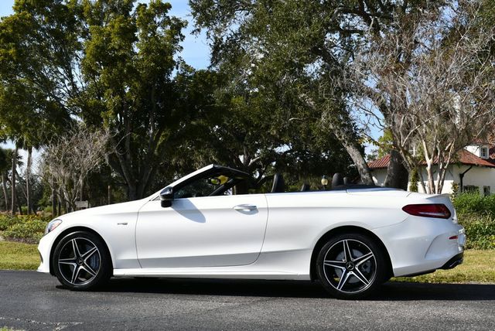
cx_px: 248
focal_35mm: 48
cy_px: 166
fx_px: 661
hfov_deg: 41.1
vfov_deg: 28.1
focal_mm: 24
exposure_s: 1/250
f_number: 8
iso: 100
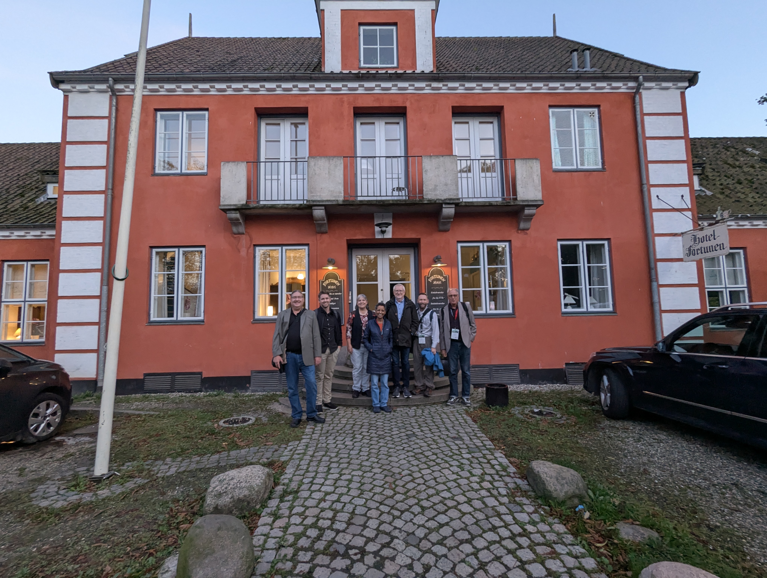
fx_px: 355
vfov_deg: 78.2
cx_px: 384
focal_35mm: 16
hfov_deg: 94.4
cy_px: 289
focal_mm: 2.35
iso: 281
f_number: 2.2
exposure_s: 1/72.7
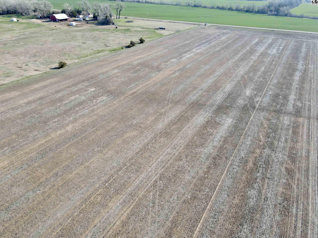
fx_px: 220
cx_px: 159
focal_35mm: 24
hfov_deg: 71.6
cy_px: 119
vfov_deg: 56.8
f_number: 2.8
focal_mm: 4.5
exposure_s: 1/240
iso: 110
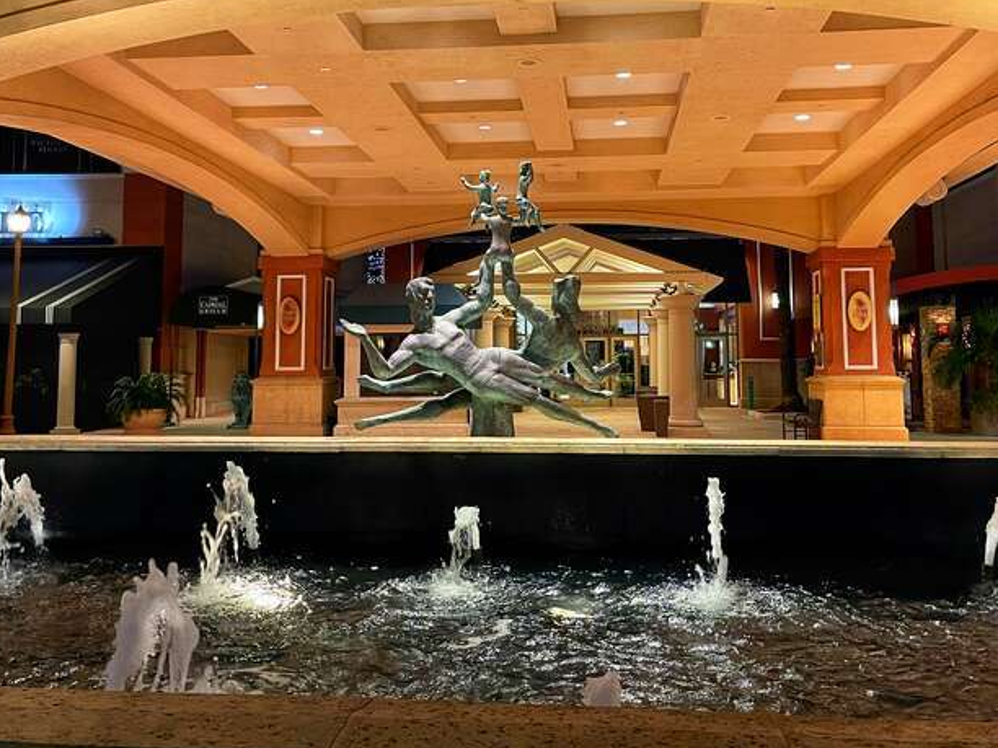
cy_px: 264
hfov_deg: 54.0
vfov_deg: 41.4
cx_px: 506
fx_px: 980
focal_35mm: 34
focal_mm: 5.1
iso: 320
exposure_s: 1/60
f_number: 1.6
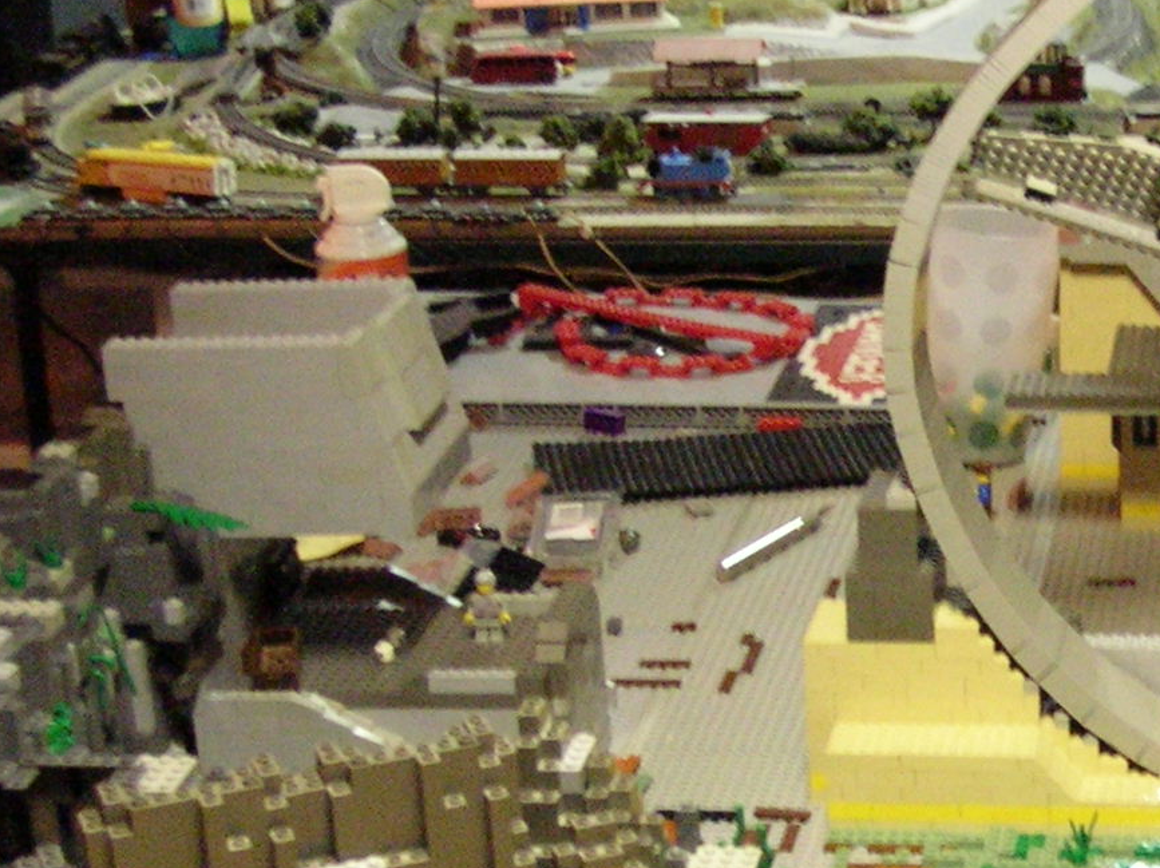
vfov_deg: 15.5
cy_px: 670
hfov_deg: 19.7
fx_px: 3181
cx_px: 1313
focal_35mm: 95
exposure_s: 1/3.8
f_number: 2.7
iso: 300
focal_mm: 6
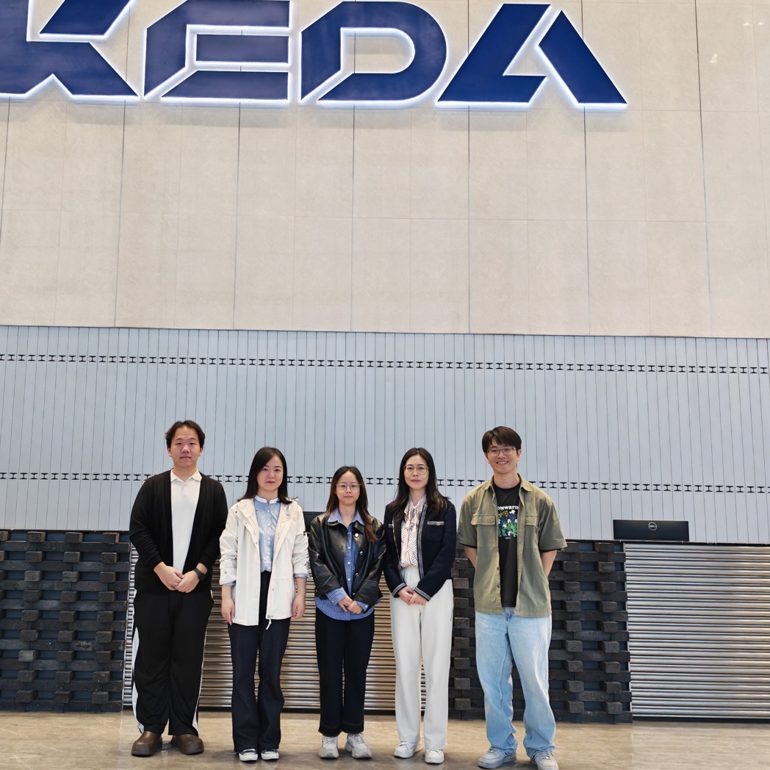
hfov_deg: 48.2
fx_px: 856
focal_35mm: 34
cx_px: 317
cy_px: 381
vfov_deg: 48.4
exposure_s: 1/50
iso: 1600
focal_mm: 6.12
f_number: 1.9
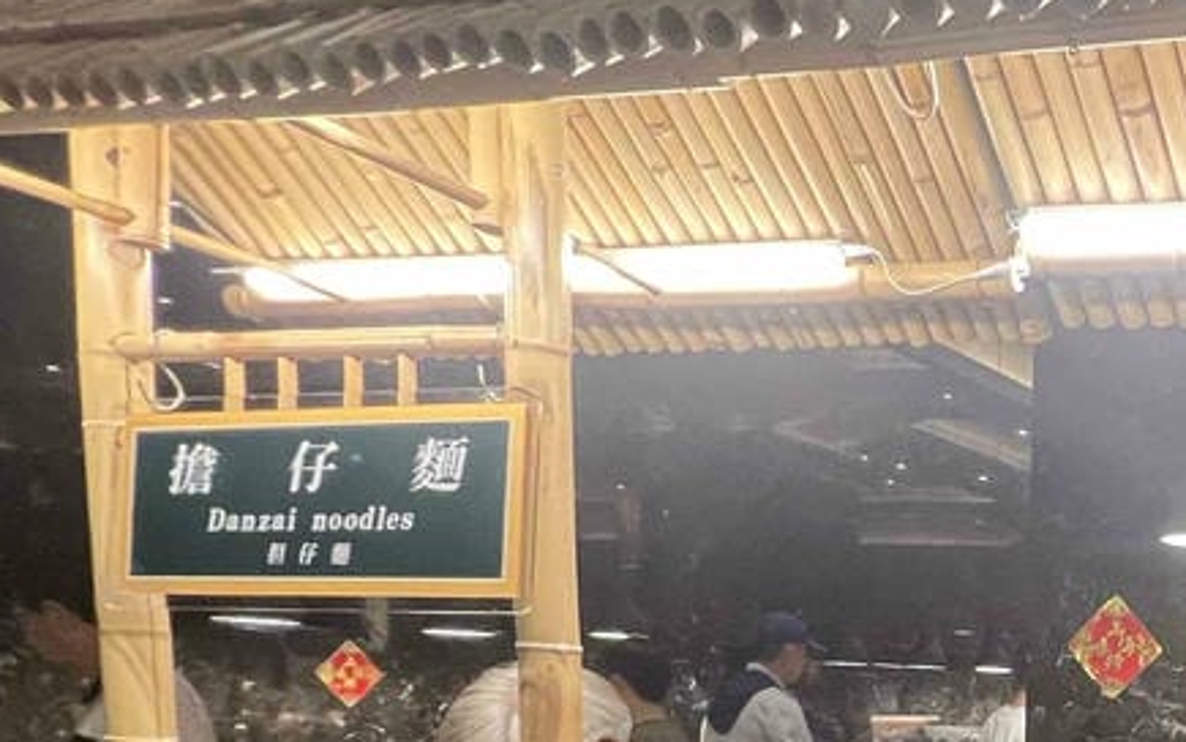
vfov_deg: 29.7
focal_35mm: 38
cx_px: 1347
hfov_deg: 40.2
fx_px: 1228
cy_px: 843
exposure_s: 1/60
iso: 320
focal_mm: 1.57
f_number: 1.8
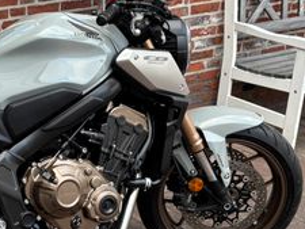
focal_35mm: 74
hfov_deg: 25.1
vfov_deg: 19.9
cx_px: 4
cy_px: 148
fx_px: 652
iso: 50
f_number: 1.6
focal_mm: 5.96
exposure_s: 1/121
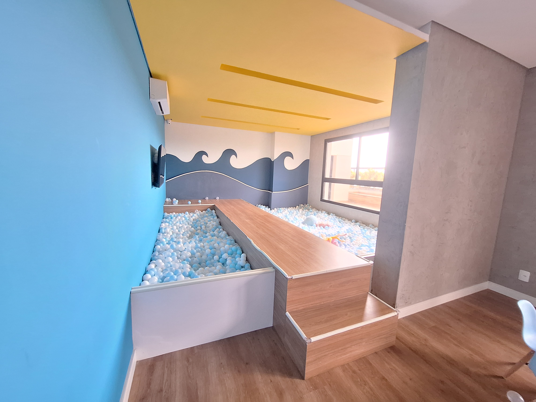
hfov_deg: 106.2
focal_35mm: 13
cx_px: 268
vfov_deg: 89.9
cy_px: 201
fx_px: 201
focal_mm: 1.74
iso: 200
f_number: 2.2
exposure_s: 1/40
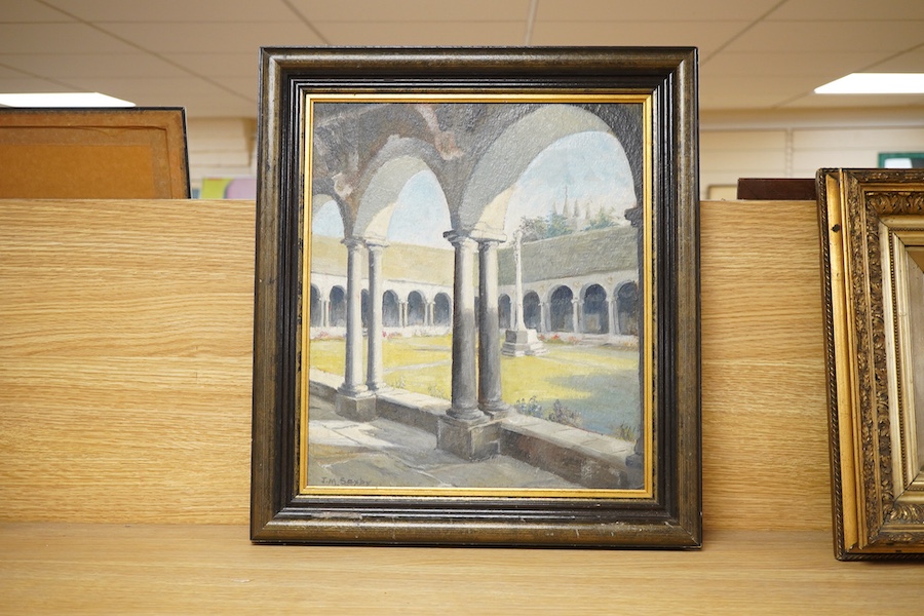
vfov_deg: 29.9
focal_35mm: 45
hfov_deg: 43.6
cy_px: 308
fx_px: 1155
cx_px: 462
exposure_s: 1/125
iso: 1250
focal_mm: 30
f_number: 7.1
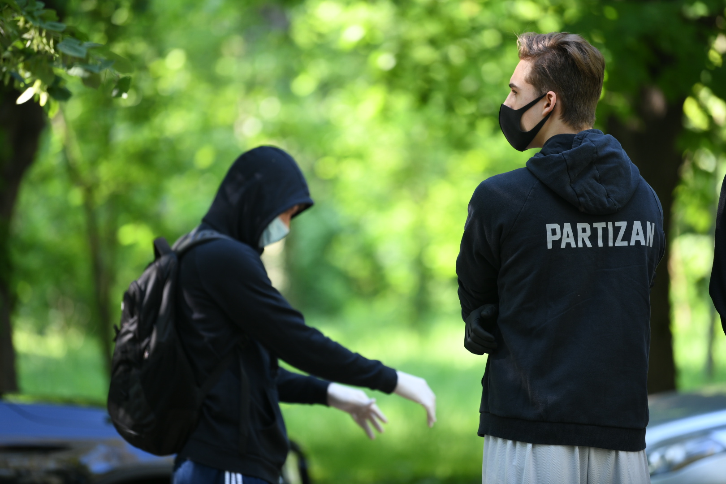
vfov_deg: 7.4
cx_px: 363
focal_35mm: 185
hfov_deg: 11.1
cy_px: 242
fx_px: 3731
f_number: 2.8
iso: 500
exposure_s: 1/250
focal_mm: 185
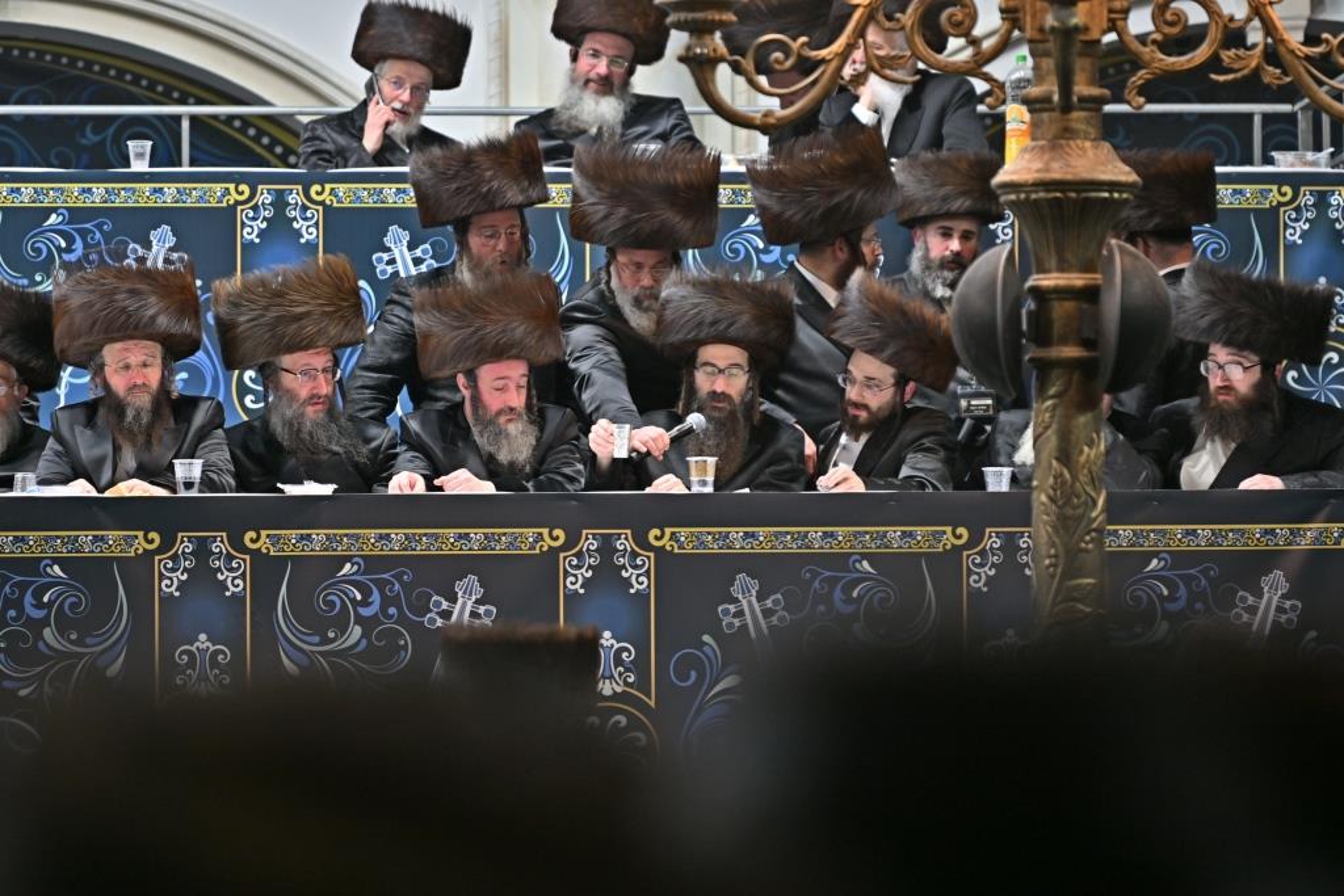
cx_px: 672
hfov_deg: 6.9
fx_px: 11201
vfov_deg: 4.6
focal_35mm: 300
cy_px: 448
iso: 125
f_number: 2.8
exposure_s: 1/125
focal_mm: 200
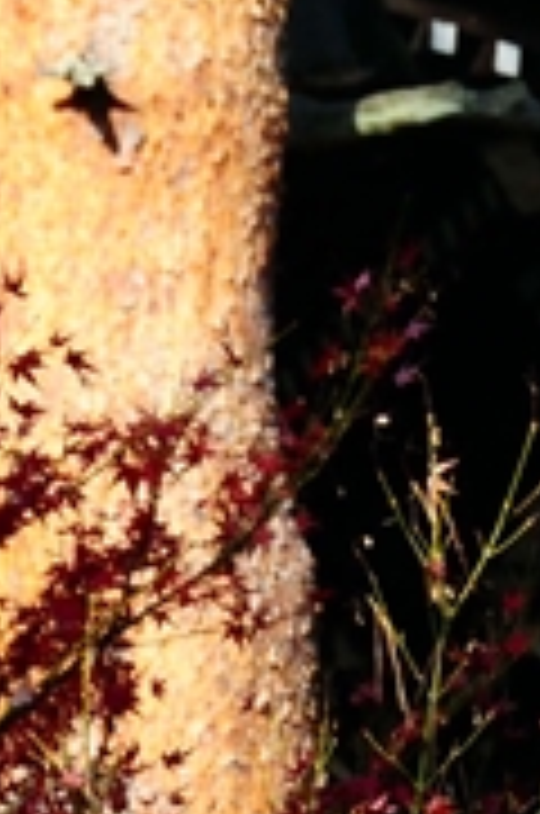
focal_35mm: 430
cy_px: 1327
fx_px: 9716
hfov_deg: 3.2
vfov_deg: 4.8
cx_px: 817
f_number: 11
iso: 1250
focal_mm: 65
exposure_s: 1/500
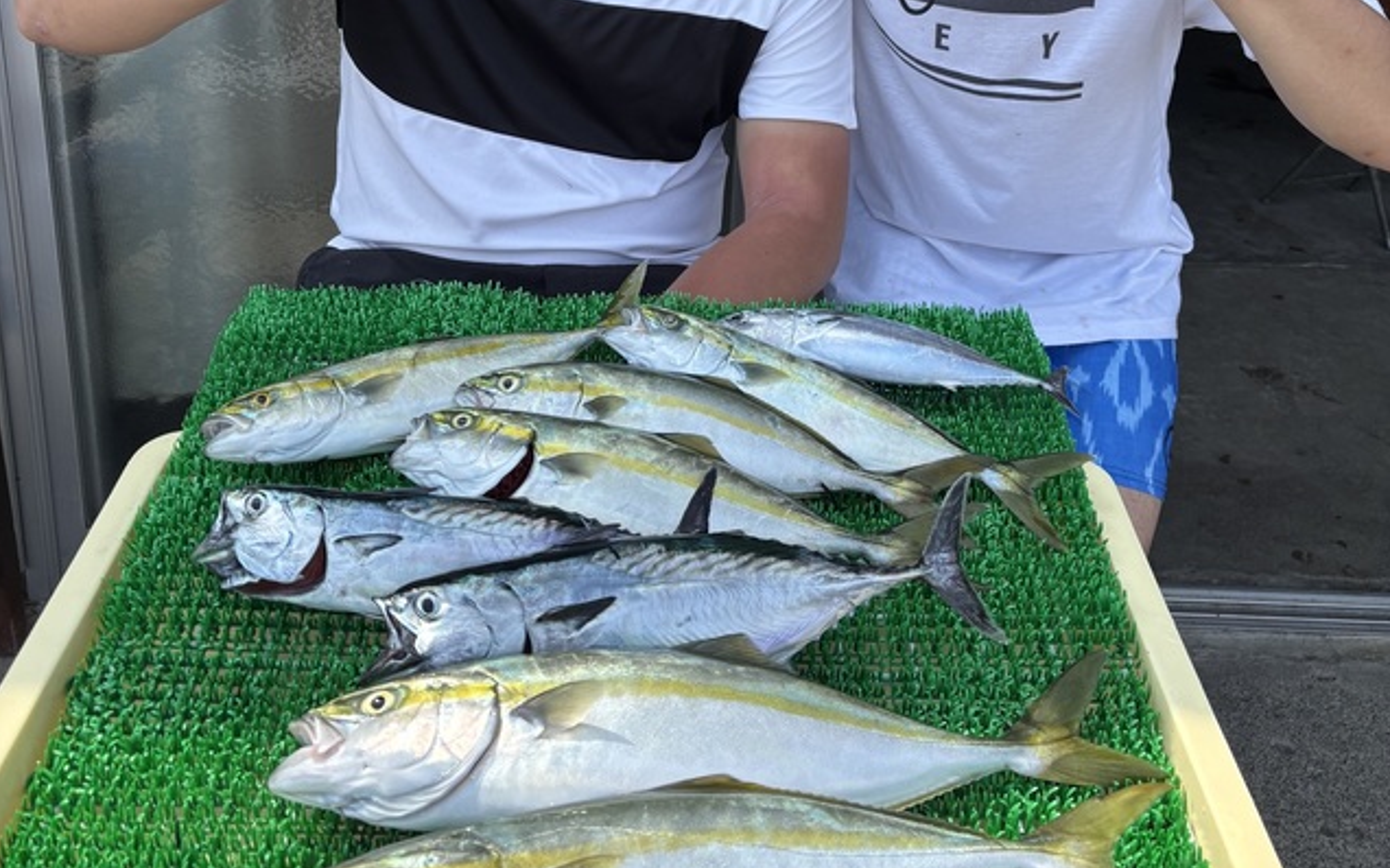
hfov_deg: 52.8
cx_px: 695
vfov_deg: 33.0
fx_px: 1401
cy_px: 127
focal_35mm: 37
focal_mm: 5.96
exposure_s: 1/1311
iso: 50
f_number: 1.6
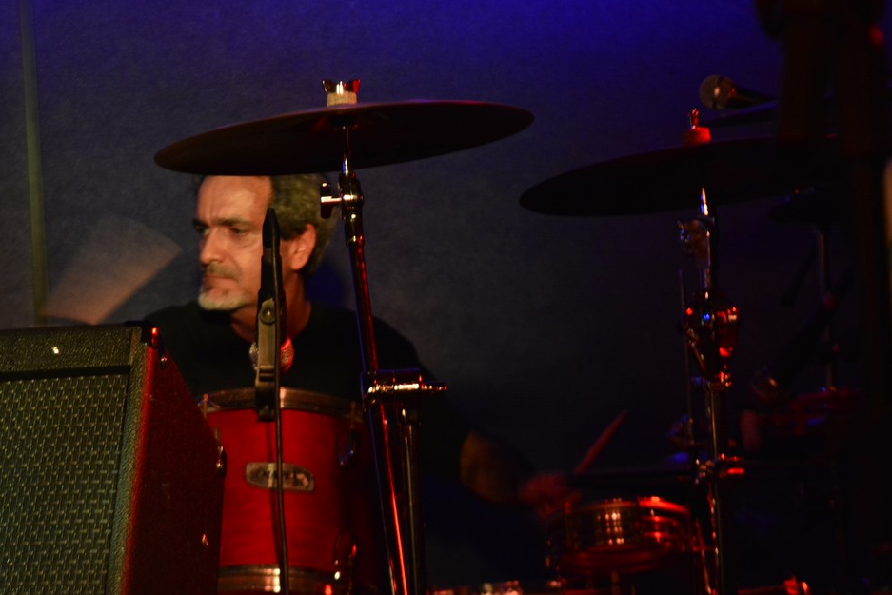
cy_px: 280
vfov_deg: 12.2
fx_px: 2792
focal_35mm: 113
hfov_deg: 18.1
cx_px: 377
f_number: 5.6
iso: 1250
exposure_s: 1/20
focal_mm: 55
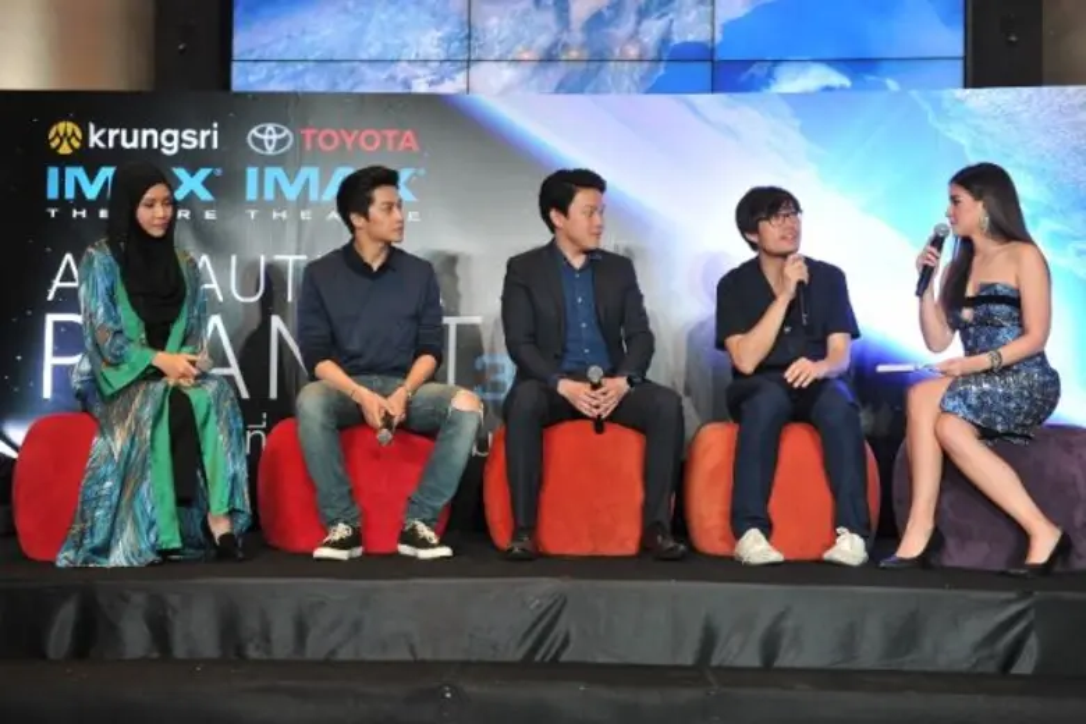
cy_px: 362
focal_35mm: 44
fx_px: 1327
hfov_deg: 44.5
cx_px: 543
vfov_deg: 30.5
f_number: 4
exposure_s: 1/125
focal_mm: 44
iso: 2000
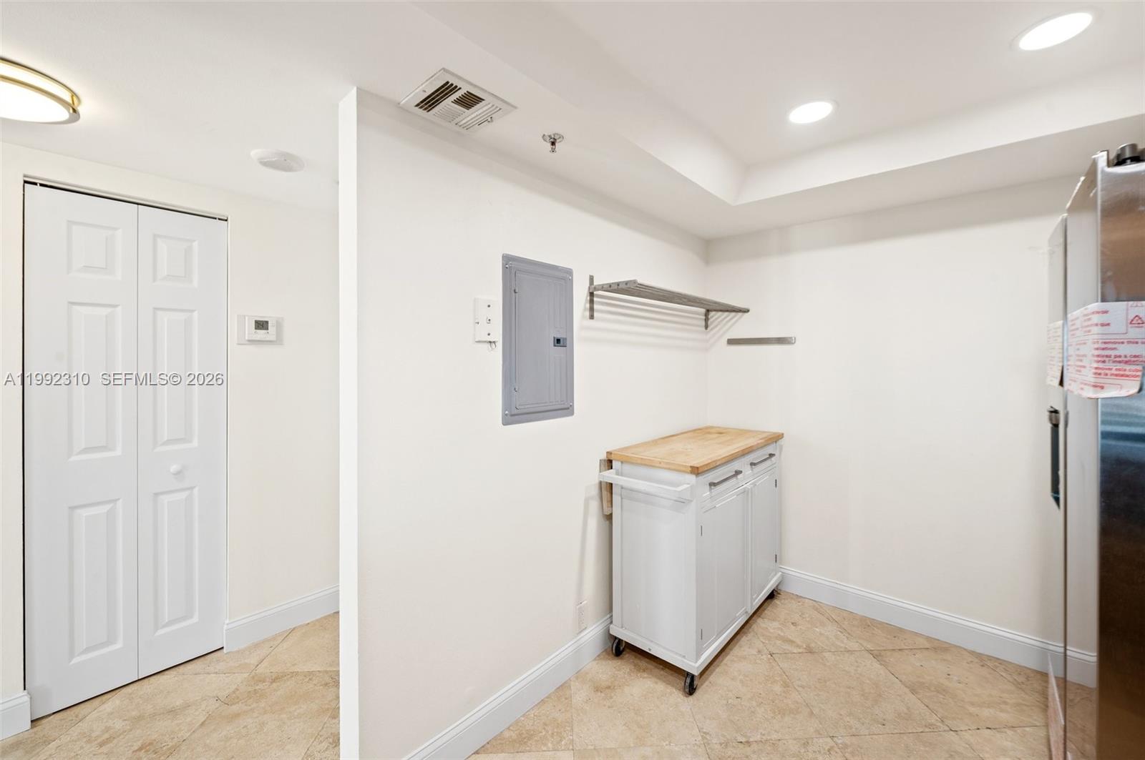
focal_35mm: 14
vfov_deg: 81.1
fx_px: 445
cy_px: 380
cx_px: 572
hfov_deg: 104.3
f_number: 8
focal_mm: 14
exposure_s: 1/10
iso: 200
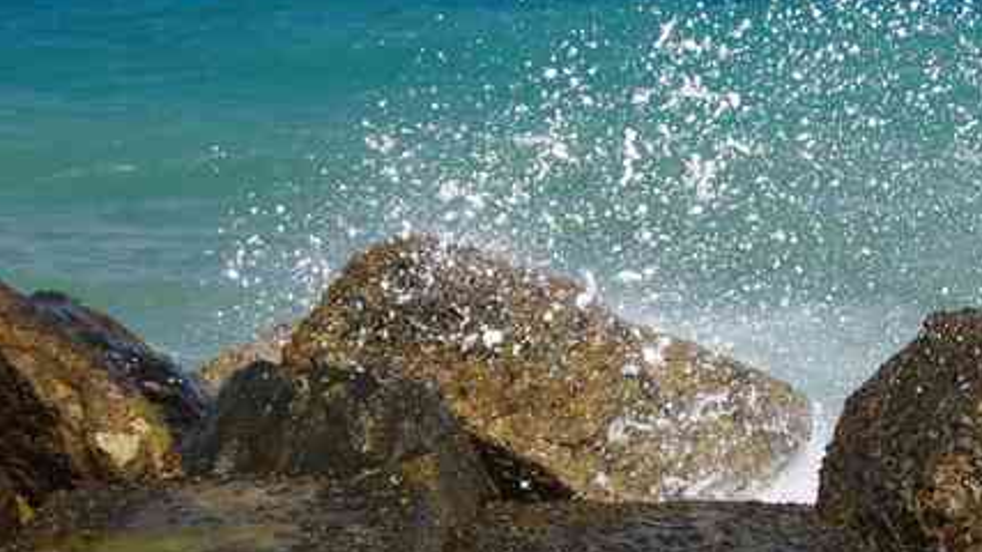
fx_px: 2574
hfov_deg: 21.5
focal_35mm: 99
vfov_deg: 12.2
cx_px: 631
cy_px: 189
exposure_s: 1/1000
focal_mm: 26.9
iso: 800
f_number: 5.6
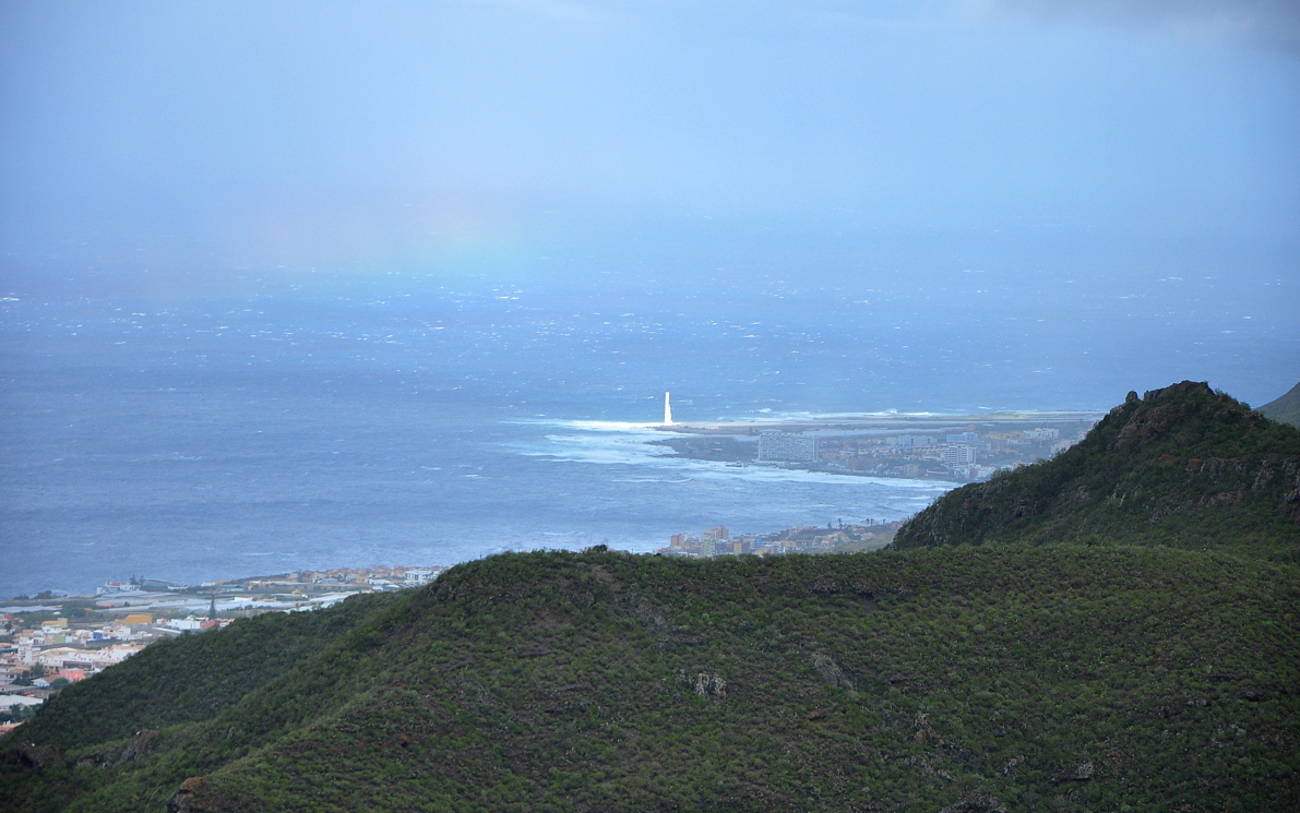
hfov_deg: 13.0
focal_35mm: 162
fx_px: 5724
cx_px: 654
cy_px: 386
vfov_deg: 8.1
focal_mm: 105
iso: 400
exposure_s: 1/800
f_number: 7.1
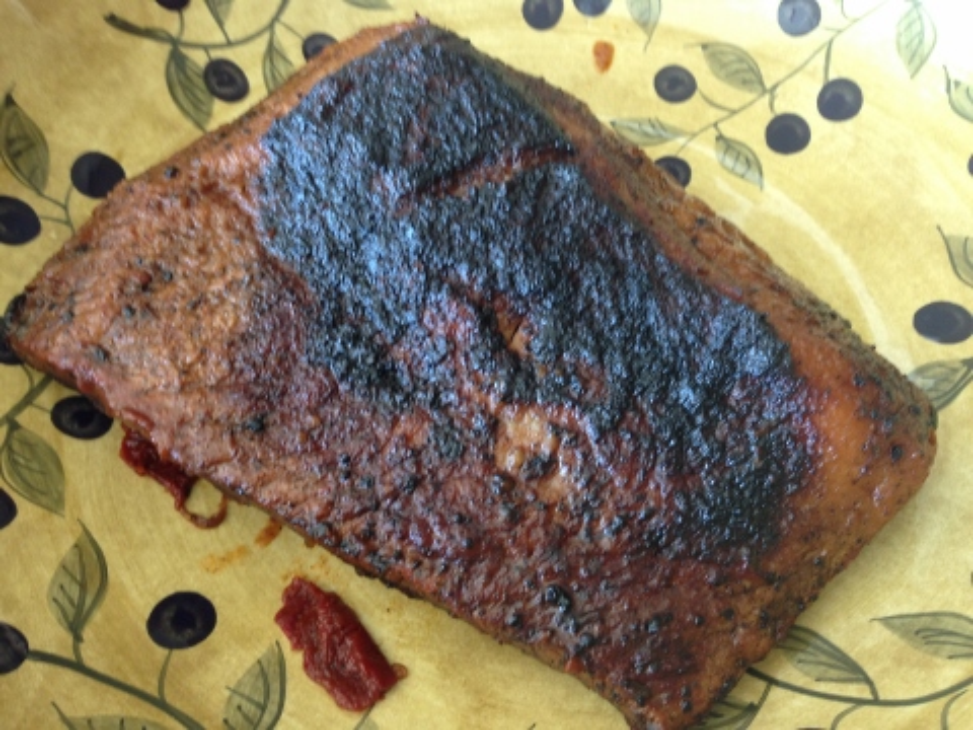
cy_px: 365
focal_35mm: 33
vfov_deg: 42.9
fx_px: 928
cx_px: 486
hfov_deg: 55.4
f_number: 2.4
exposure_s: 1/20
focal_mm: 4.12
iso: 80
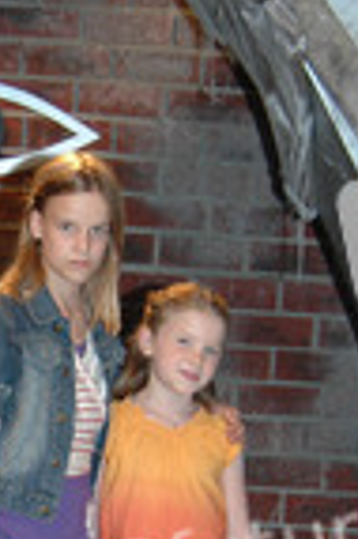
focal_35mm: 121
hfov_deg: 11.0
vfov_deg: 16.8
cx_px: -113
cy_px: 407
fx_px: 1815
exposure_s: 1/60
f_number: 5
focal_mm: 29
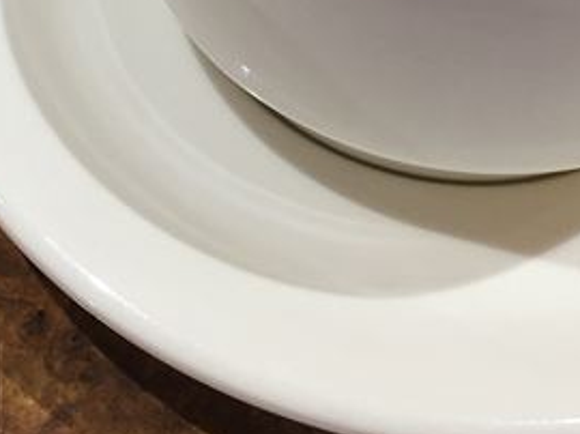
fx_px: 1440
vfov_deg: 16.3
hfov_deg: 22.8
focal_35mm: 86
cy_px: -112
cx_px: 316
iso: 40
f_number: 2.2
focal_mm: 4.15
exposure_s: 1/15
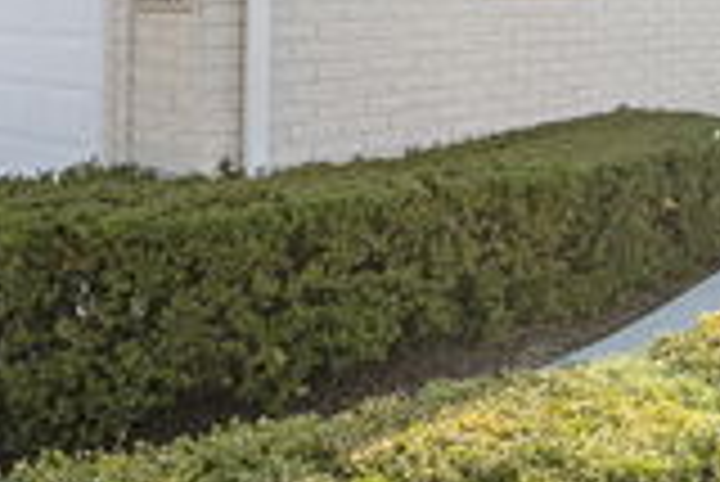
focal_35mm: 45
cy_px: -54
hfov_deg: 37.8
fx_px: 901
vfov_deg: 27.3
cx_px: 752
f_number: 7.1
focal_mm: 10
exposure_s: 1/320
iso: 250
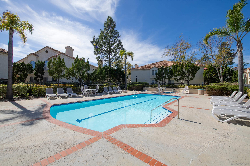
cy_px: 83
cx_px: 125
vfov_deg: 81.2
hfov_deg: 104.3
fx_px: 97
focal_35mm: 14
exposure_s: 1/250
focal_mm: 14
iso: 320
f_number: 14
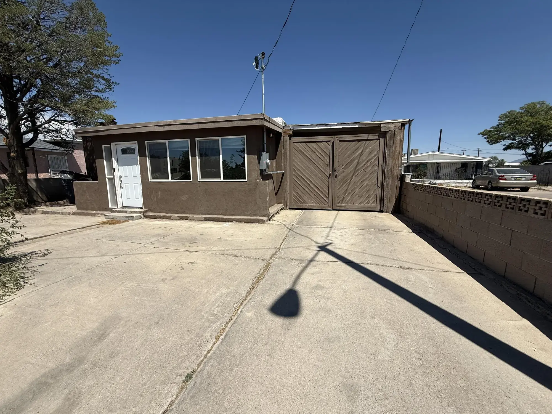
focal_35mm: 14
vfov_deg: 85.7
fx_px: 223
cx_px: 276
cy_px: 207
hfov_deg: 102.1
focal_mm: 2.22
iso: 50
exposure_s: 1/3663
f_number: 2.2
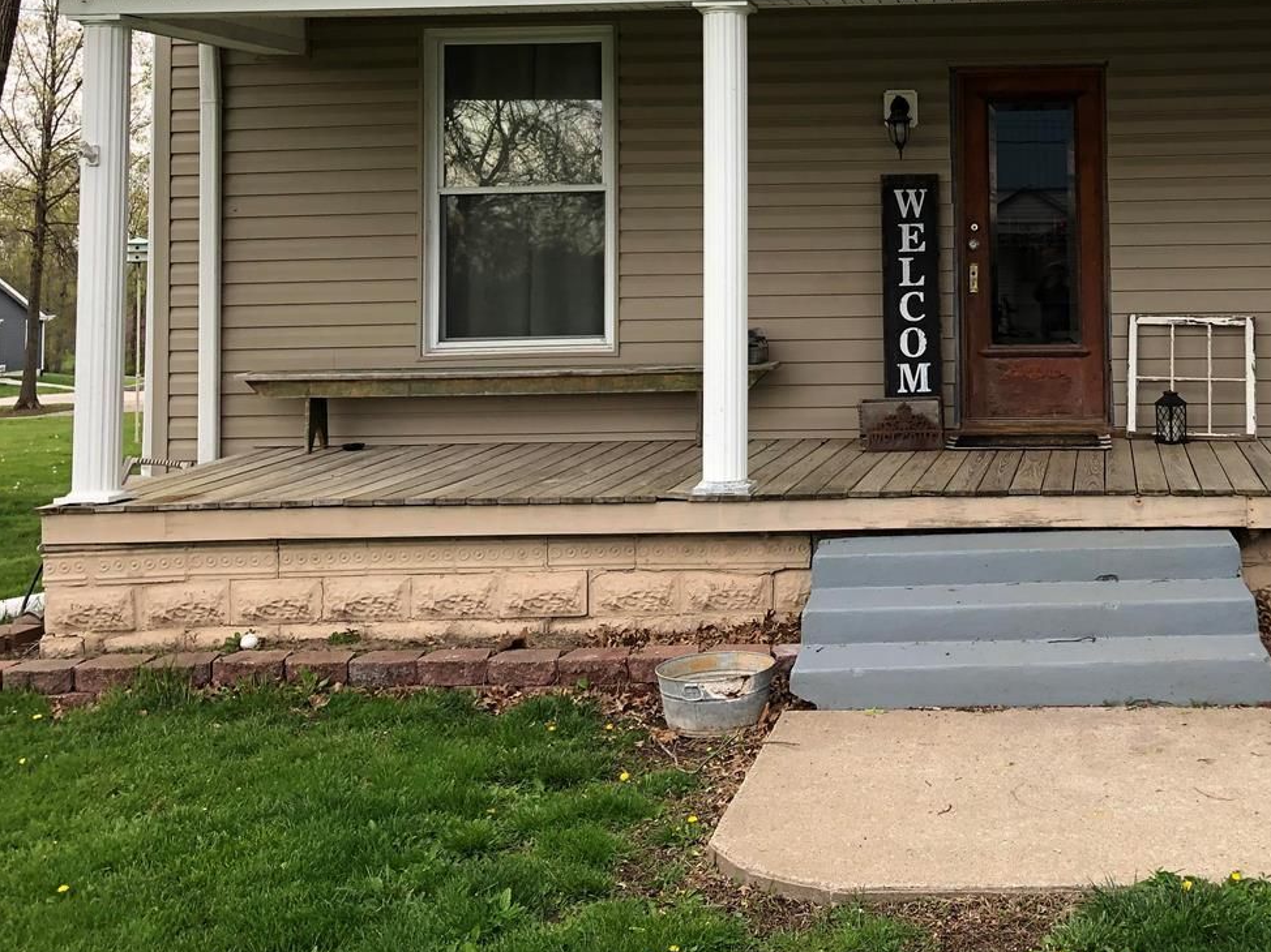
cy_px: 183
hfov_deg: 39.9
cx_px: 977
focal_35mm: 46
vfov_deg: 30.7
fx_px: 1689
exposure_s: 1/335
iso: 20
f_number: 1.8
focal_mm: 3.99
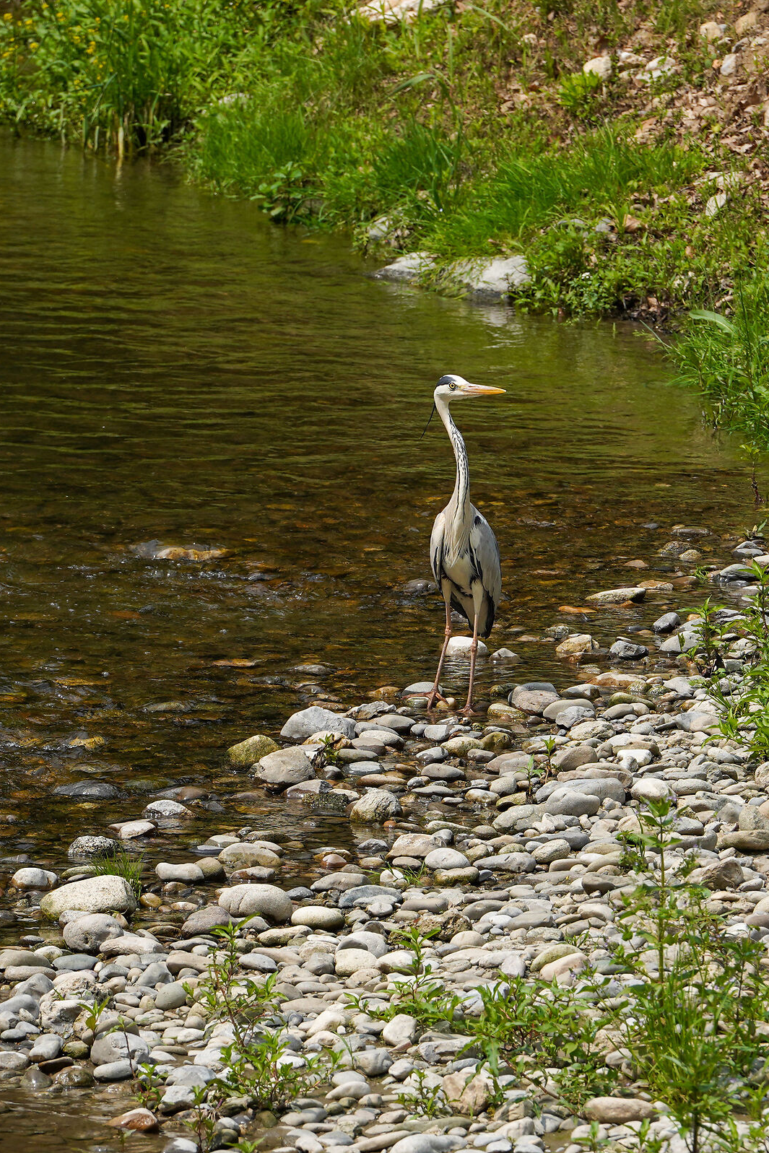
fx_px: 14447
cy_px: 576
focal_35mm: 451
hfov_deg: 3.0
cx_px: 424
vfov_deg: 4.6
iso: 200
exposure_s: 1/500
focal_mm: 200
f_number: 8
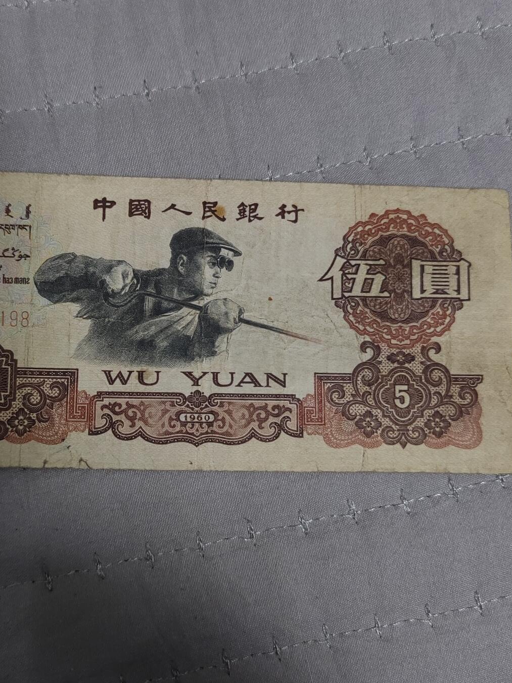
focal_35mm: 36
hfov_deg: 39.4
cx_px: 188
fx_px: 710
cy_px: 334
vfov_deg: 51.3
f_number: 1.9
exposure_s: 1/33.3
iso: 250
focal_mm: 5.52
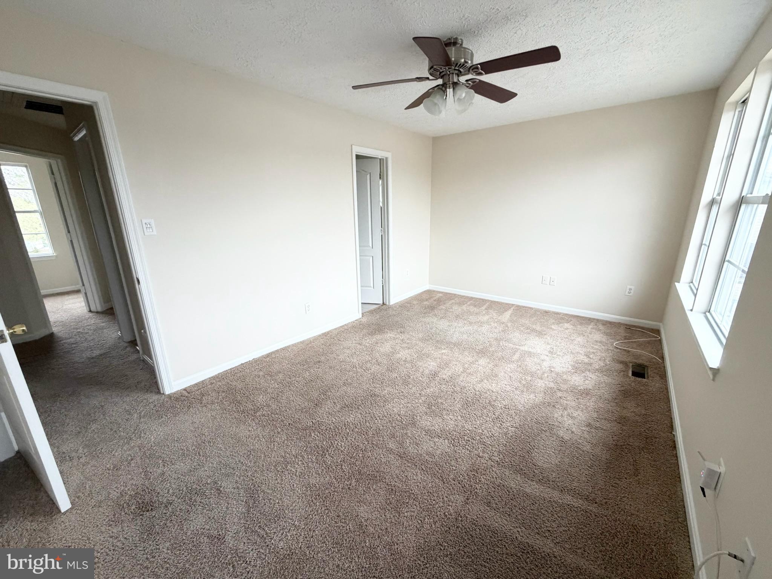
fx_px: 312
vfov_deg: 85.7
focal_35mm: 14
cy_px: 290
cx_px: 386
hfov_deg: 102.1
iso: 320
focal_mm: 2.22
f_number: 2.2
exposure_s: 1/121
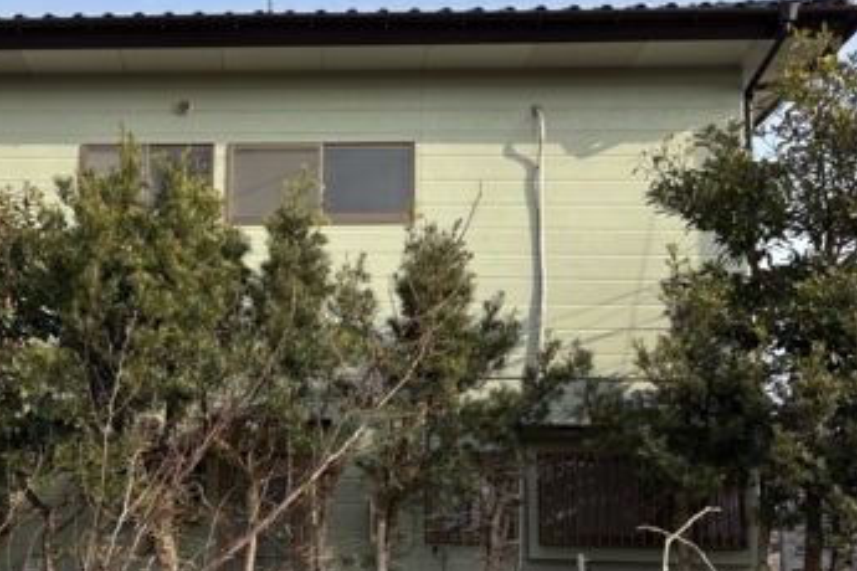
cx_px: 171
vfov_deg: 28.2
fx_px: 1119
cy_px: 429
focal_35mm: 47
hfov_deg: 40.2
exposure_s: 1/2451
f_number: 1.6
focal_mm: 5.96
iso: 64
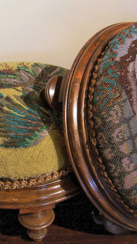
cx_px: 84
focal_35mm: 77
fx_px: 497
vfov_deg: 27.5
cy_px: 124
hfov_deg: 15.7
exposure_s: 1/8
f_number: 3
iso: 140
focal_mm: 8.5
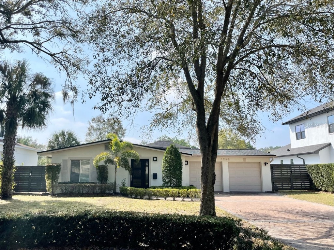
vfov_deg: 53.1
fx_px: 251
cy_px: 125
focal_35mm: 26
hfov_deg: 67.3
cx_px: 167
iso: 32
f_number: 1.6
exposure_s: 1/5051
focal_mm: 4.2
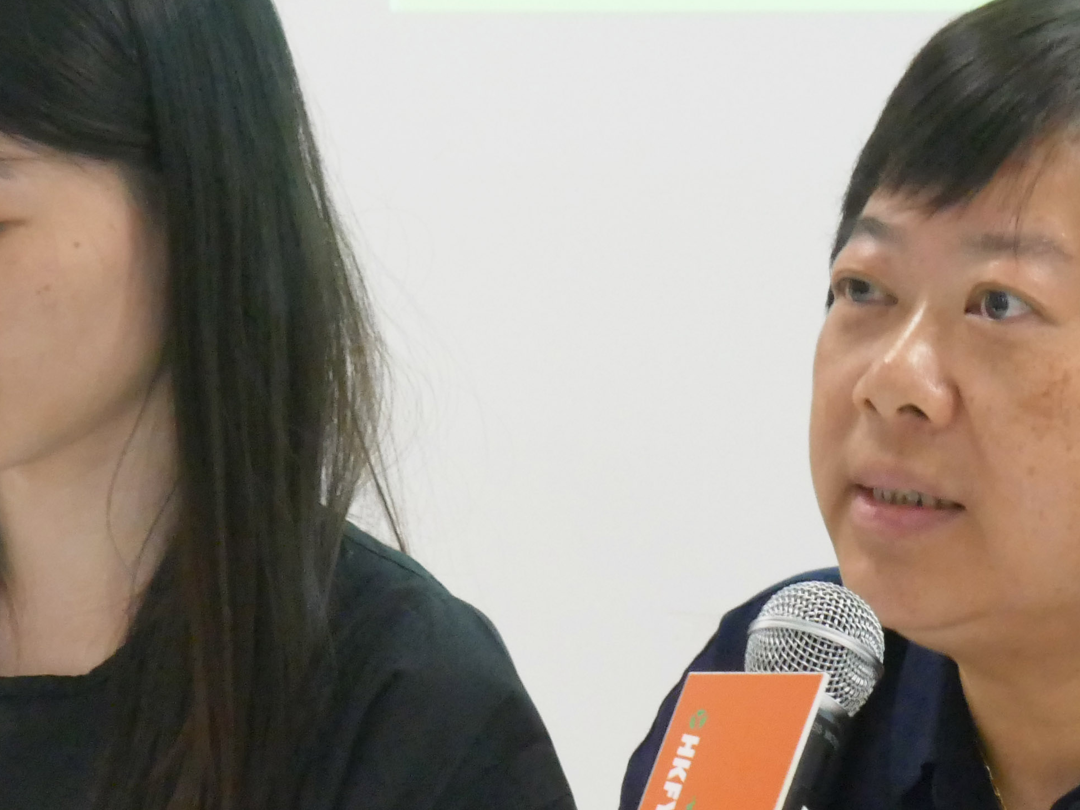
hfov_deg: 5.4
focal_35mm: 365
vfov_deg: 4.1
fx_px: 11386
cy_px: 548
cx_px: 455
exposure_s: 1/60
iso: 1600
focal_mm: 49.2
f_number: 5.7
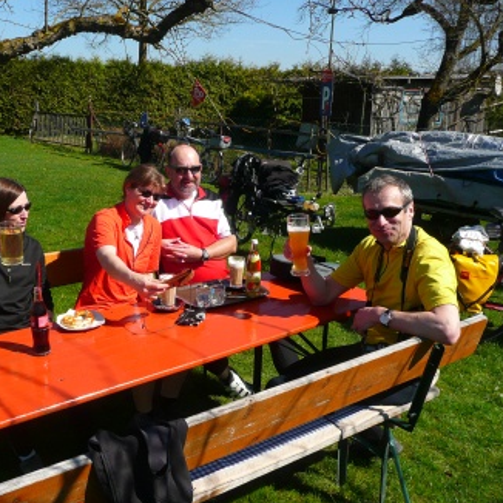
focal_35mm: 34
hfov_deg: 48.0
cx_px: 187
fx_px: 559
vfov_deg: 48.4
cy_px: 245
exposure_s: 1/200
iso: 100
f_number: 8
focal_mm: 4.6
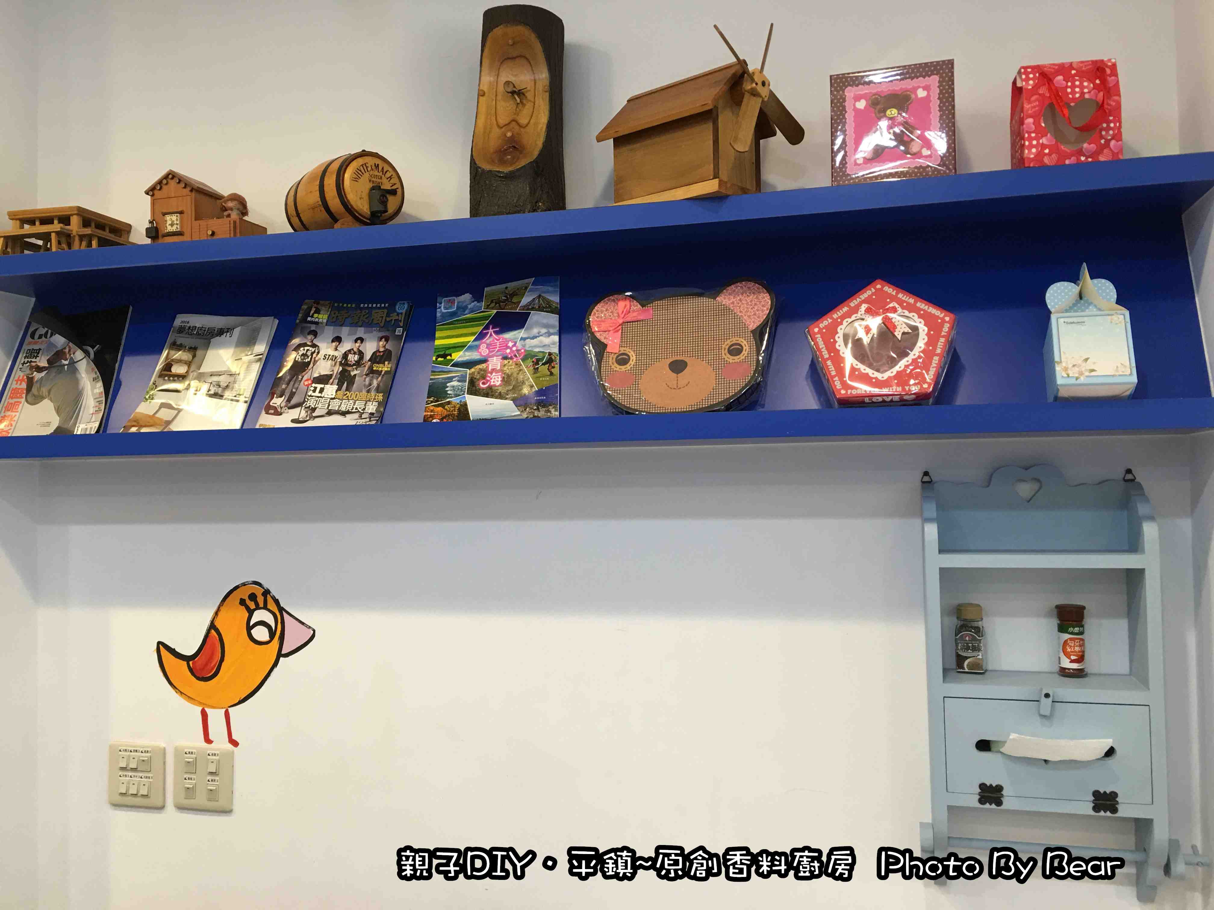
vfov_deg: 48.2
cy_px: 455
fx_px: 1017
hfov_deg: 61.7
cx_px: 607
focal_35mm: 29
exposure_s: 1/15
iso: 40
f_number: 2.2
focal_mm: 4.15
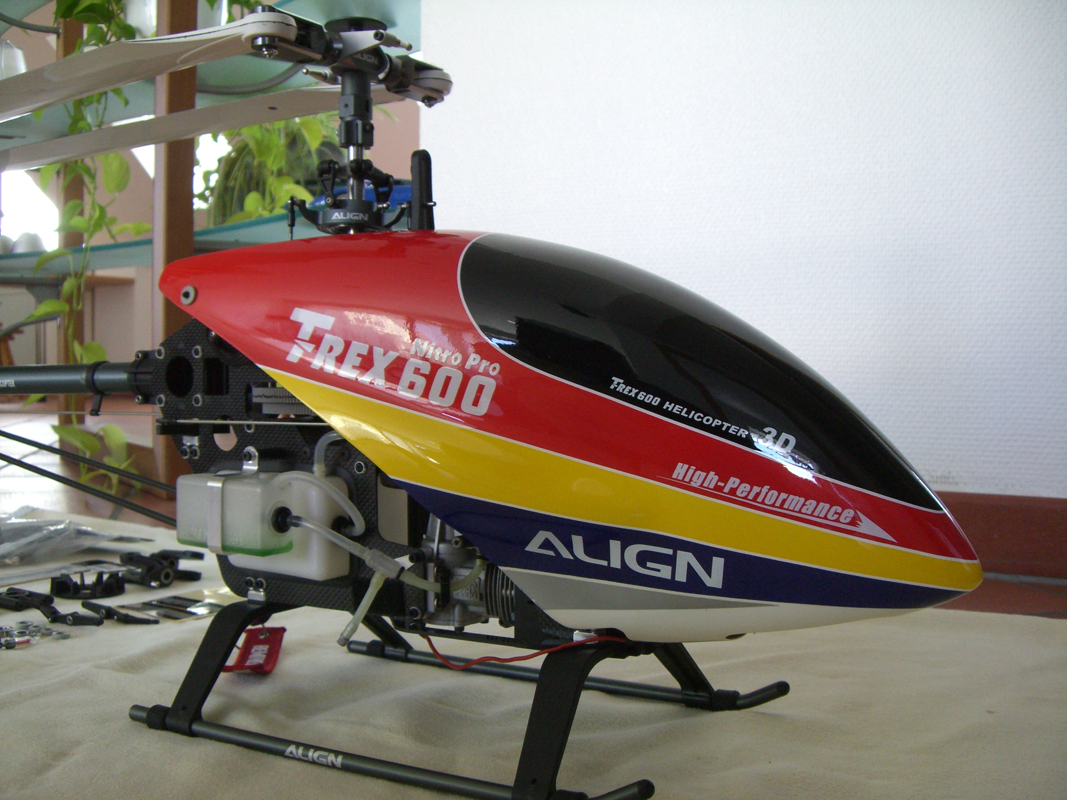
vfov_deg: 37.7
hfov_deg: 49.0
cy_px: 400
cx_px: 534
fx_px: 1171
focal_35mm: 38
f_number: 2.7
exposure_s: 1/80
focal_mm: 6.2
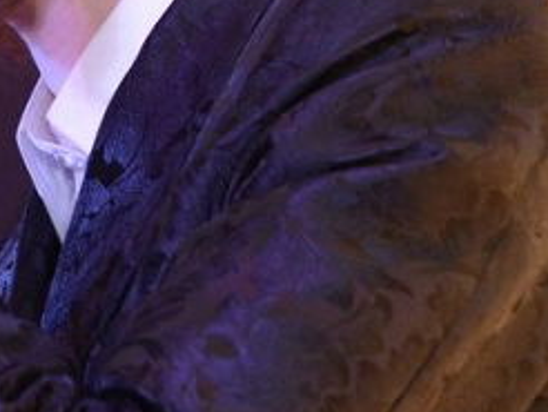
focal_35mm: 280
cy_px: -124
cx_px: 53
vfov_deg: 5.3
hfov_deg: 7.1
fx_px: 4437
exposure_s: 1/100
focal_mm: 70
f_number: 5.6
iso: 2500
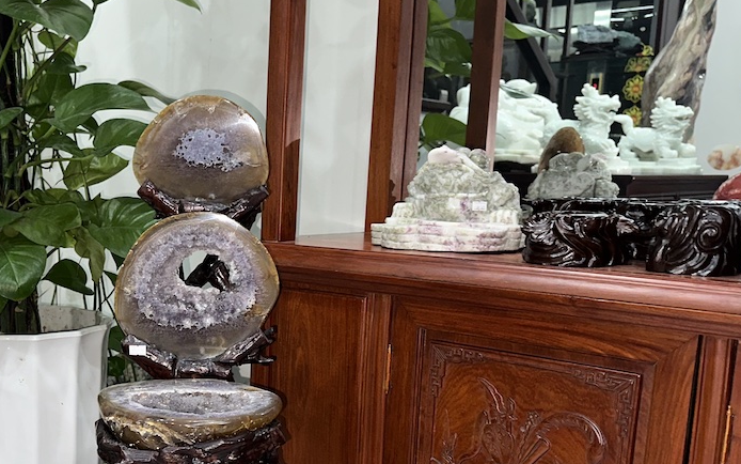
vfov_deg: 28.8
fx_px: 889
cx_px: 167
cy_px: 349
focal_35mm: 44
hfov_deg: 43.5
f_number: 1.78
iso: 125
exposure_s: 1/16
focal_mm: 6.86
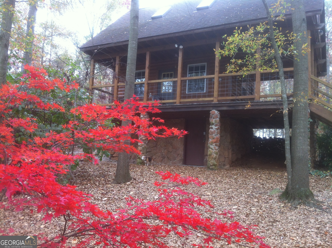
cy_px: 124
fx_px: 335
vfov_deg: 40.6
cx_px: 166
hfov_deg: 52.7
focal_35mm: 35
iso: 80
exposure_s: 1/60
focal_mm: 3.85
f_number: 2.8
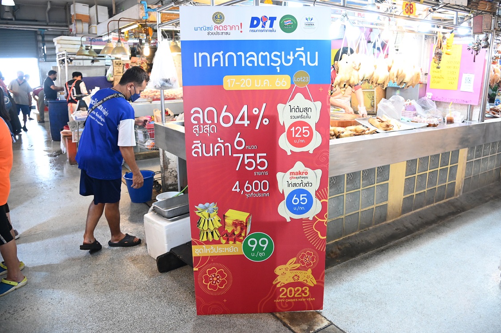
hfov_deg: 69.4
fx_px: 362
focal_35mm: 26
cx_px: 256
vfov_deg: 49.5
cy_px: 157
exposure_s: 1/250
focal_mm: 24
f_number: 4
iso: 5000
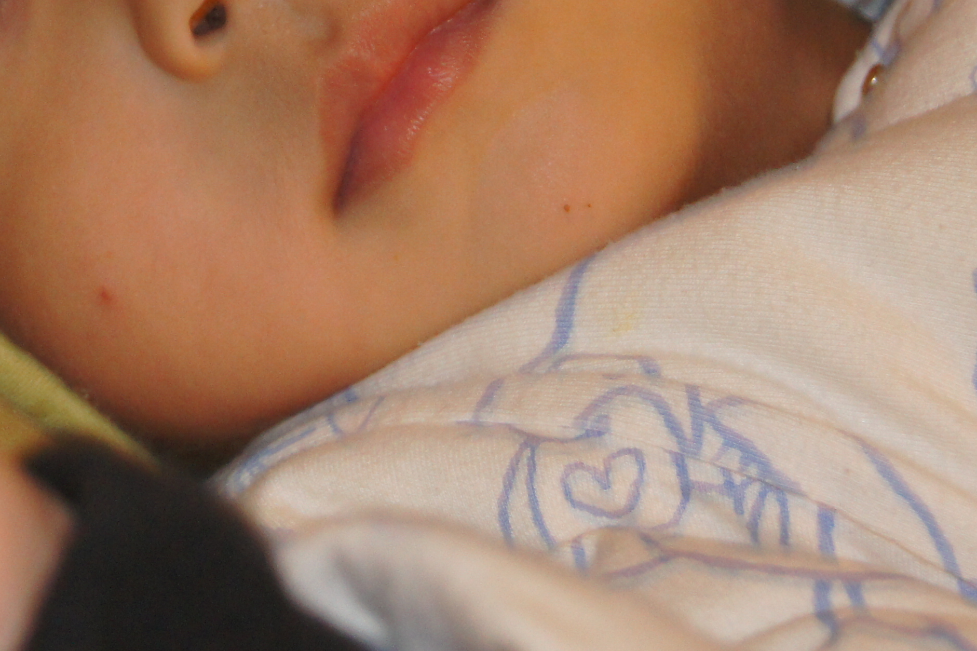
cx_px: 125
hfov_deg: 10.2
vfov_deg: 6.8
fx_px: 5460
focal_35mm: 201
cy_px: -12
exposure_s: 1/2.5
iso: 800
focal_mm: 55
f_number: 5.6
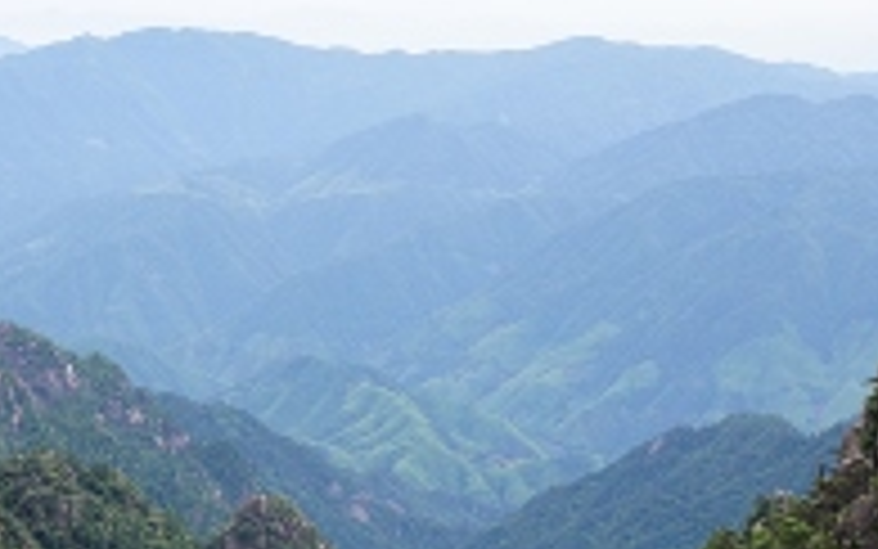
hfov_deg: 21.9
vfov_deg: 13.9
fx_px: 2250
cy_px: 403
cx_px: 239
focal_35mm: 94
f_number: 8
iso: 100
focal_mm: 30
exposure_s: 1/125
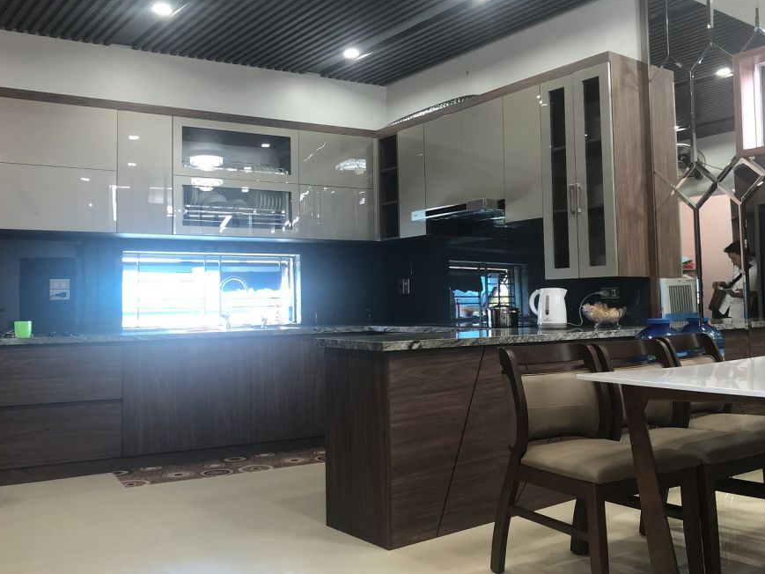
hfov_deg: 55.3
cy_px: 261
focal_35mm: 33
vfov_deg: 42.9
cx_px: 387
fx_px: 729
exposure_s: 1/15
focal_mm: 4
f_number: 1.8
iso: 50
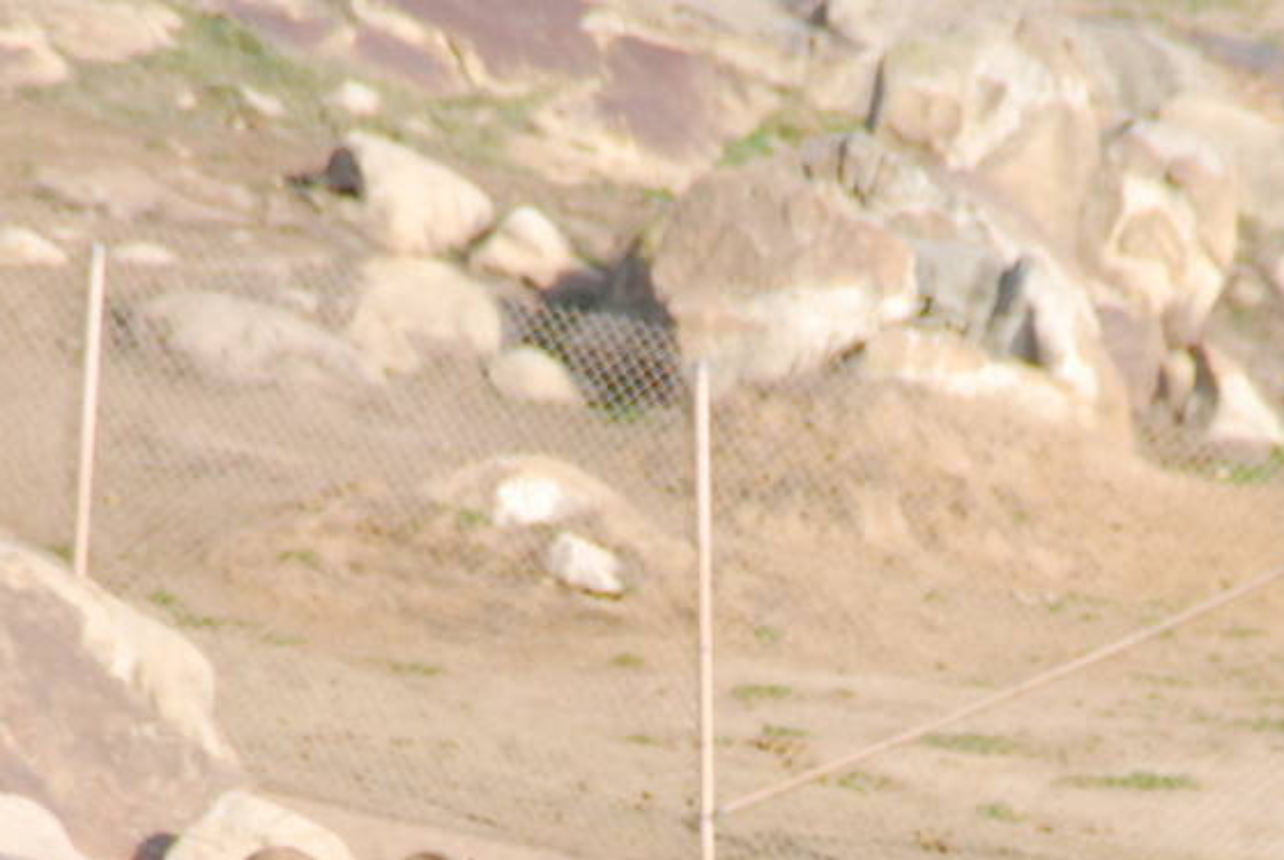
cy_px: 1047
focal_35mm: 860
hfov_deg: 2.4
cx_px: 718
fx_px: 30722
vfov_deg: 1.6
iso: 1250
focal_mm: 200
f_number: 6.3
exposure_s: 1/1600
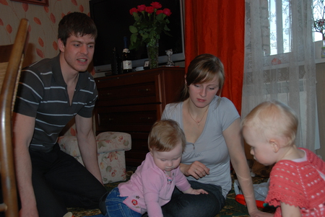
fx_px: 352
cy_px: 108
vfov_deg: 34.3
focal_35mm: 39
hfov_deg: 49.5
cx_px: 162
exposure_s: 1/60
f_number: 4
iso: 200
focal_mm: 26
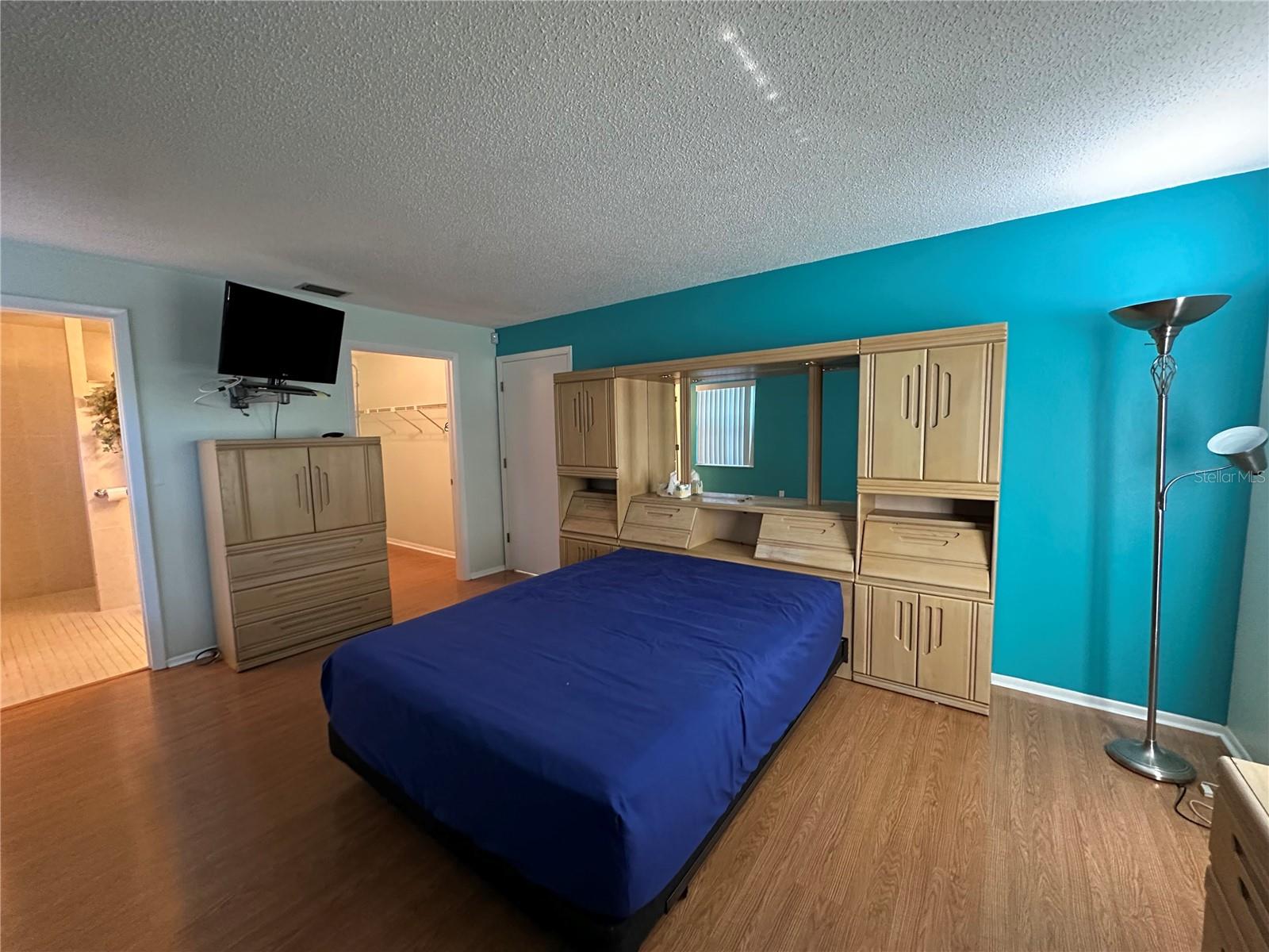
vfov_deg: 85.7
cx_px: 634
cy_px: 476
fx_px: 513
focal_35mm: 14
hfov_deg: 102.1
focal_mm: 2.22
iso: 640
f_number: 2.2
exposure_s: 1/60
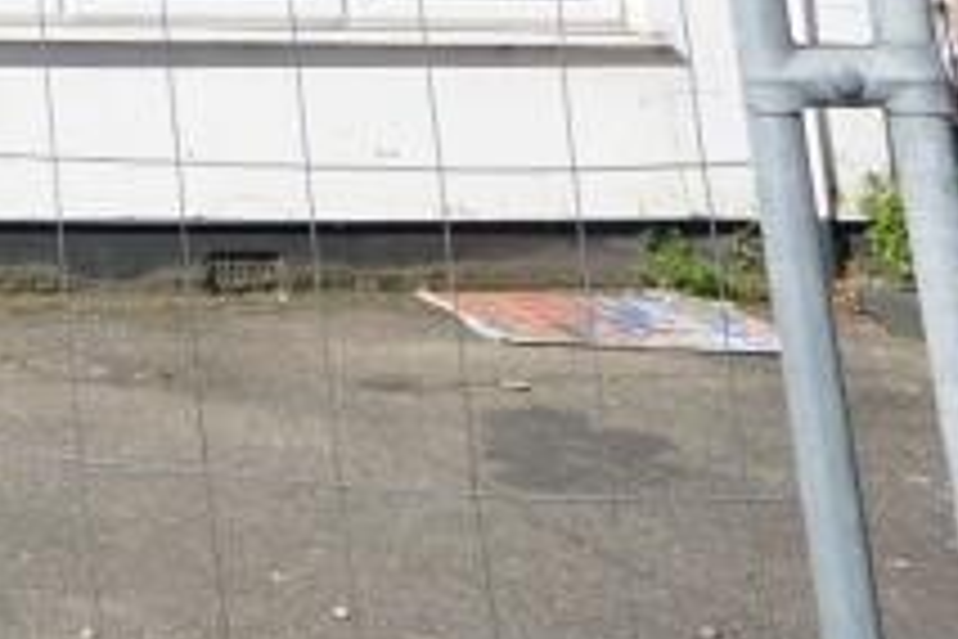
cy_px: -502
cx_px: -909
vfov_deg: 15.3
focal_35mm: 77
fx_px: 2049
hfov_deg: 18.4
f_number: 4.5
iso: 400
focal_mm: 16
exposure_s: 1/3200
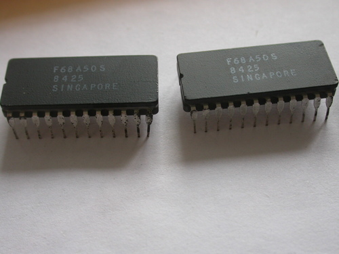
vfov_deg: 24.0
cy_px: 127
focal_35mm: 61
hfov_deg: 31.7
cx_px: 170
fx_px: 597
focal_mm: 12.7
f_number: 3.1
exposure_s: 1/48.9
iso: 100
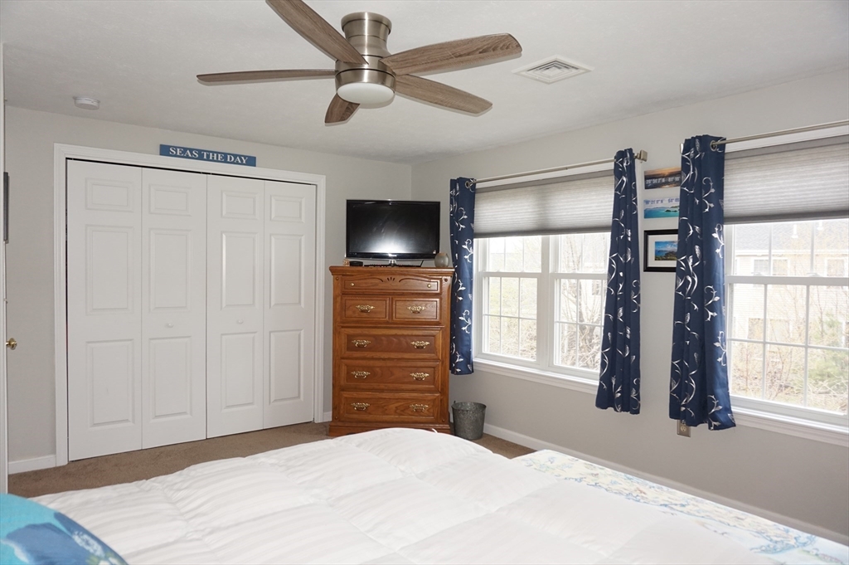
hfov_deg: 73.8
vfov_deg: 53.1
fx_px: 566
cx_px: 424
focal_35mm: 24
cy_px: 282
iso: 500
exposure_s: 1/160
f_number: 4
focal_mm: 16
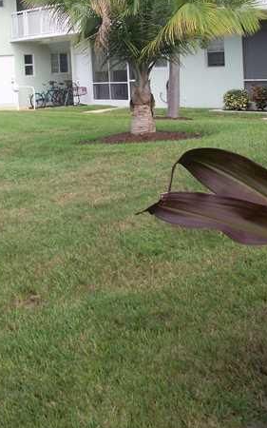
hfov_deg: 19.6
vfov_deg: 30.9
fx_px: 769
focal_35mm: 66
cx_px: 65
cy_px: 159
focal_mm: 6.3
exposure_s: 1/500
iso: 80
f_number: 3.1
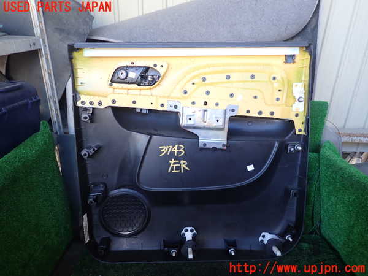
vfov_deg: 54.9
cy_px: 138
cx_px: 184
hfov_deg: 69.4
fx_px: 266
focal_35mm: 25
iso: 160
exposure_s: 1/60
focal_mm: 4.5
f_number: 2
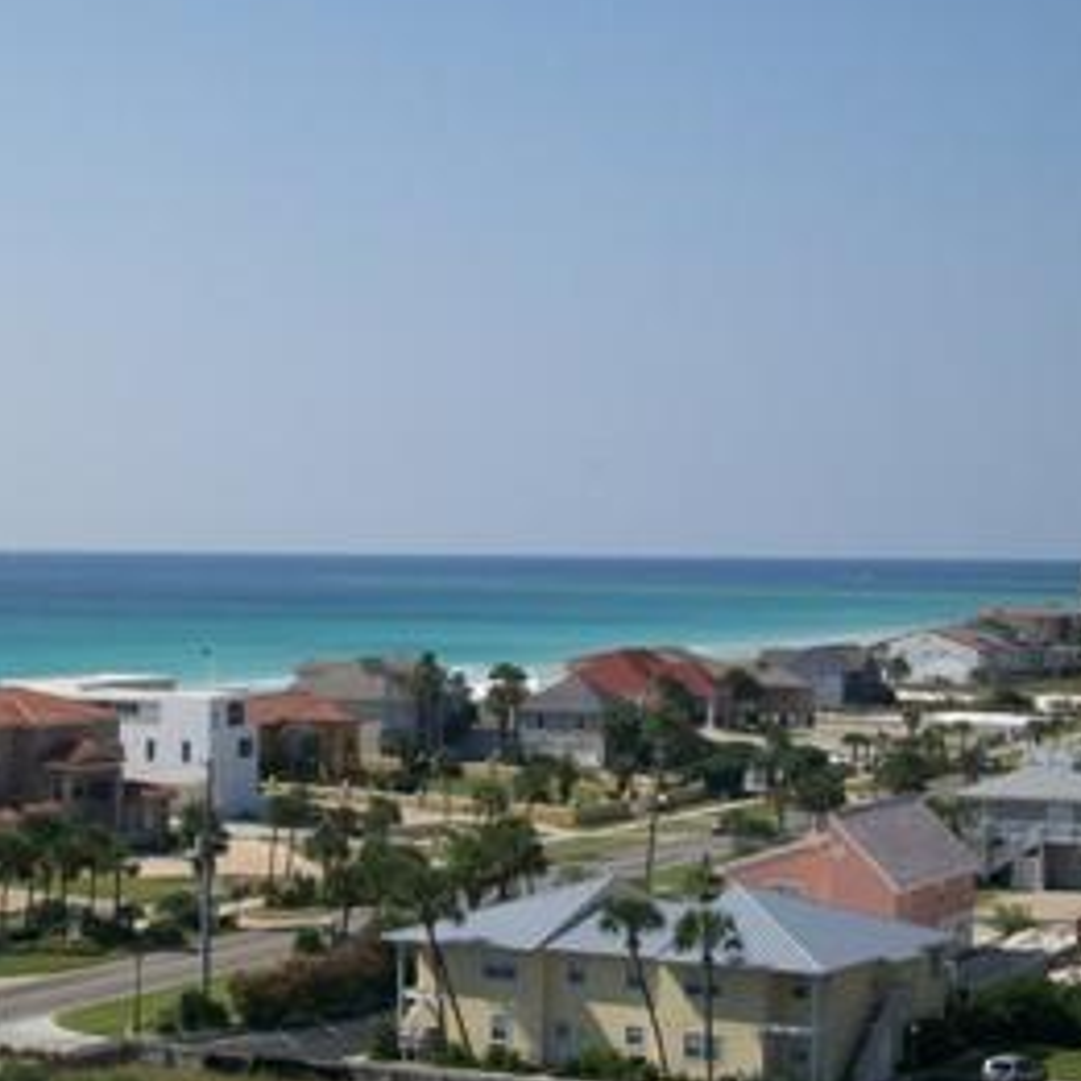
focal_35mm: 95
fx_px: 3356
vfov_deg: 18.3
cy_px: 555
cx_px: 282
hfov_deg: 18.2
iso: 64
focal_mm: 11.6
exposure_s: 1/500
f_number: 6.7
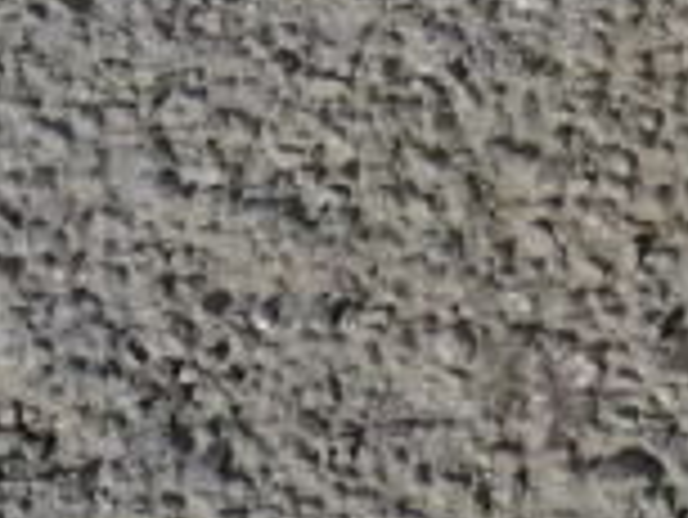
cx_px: 1718
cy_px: -1110
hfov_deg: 5.3
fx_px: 7200
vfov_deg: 4.0
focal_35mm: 362
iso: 200
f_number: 10
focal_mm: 27
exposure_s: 1/320
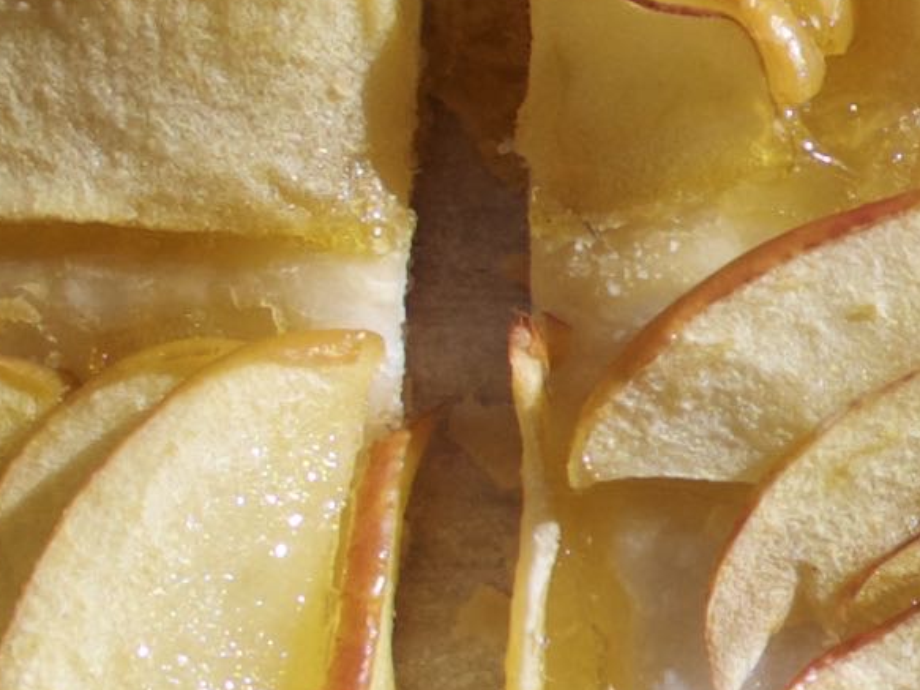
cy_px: 576
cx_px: 2425
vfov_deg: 6.0
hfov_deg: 7.4
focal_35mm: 247
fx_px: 6563
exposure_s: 1/400
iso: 100
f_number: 7.1
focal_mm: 18
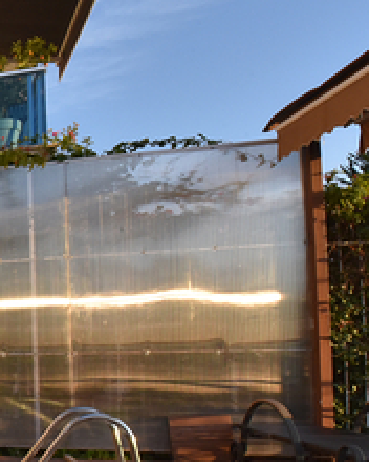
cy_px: 355
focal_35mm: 43
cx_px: -305
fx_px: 587
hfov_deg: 21.5
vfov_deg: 41.4
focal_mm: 14
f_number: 22
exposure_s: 1/200
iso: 2000
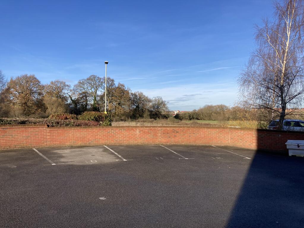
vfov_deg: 49.7
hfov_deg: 63.4
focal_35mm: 28
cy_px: 114
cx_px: 152
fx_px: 246
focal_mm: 3.99
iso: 20
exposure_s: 1/1600
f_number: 1.8
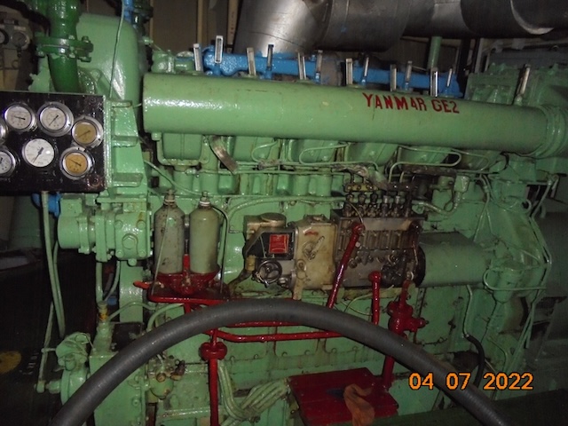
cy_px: 213
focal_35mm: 26
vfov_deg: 53.1
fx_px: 427
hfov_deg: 67.3
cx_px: 284
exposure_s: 1/30
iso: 400
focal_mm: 4.6
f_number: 3.5
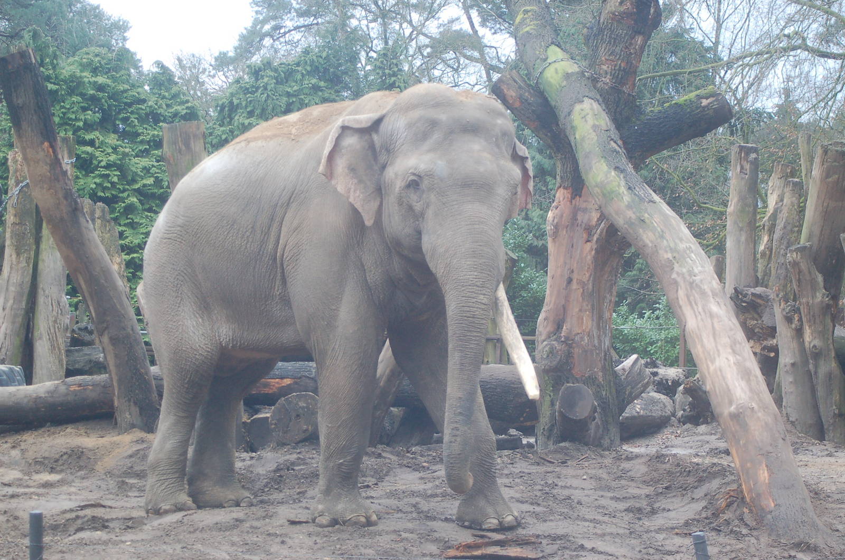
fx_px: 1828
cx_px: 422
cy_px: 280
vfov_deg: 17.4
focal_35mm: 78
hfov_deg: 26.0
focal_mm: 52
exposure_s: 1/250
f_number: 4.8
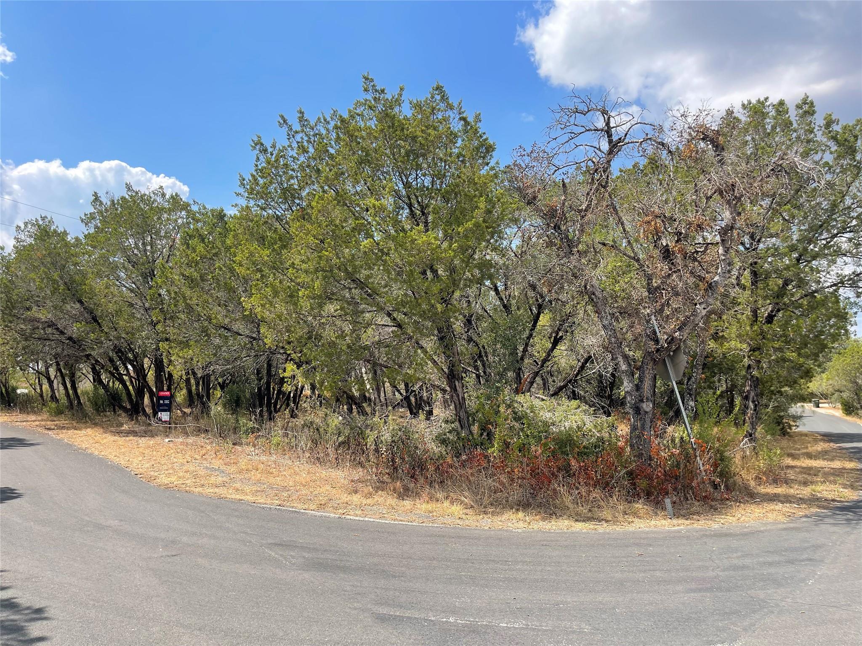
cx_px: 431
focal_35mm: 26
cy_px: 323
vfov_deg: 53.1
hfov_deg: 67.3
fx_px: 647
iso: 32
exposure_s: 1/2288
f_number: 1.6
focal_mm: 5.1
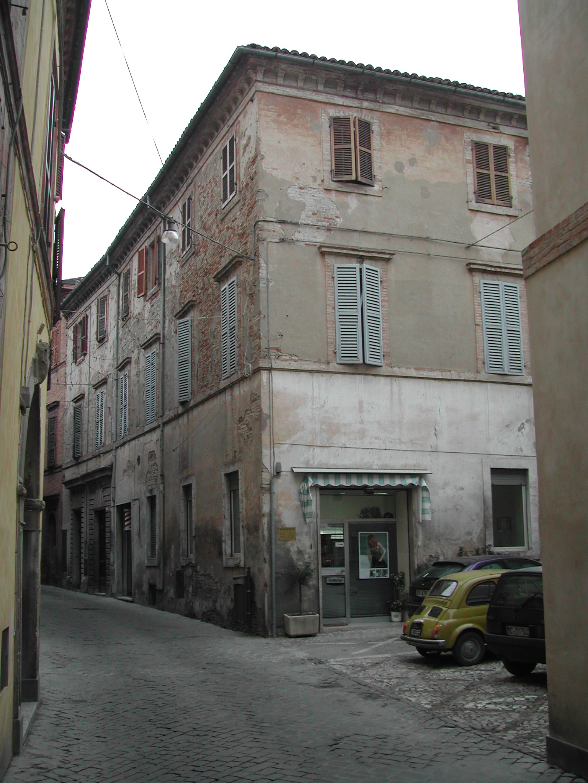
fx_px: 861
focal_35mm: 38
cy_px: 392
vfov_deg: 49.0
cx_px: 294
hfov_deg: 37.7
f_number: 2.8
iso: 100
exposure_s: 1/222
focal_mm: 8
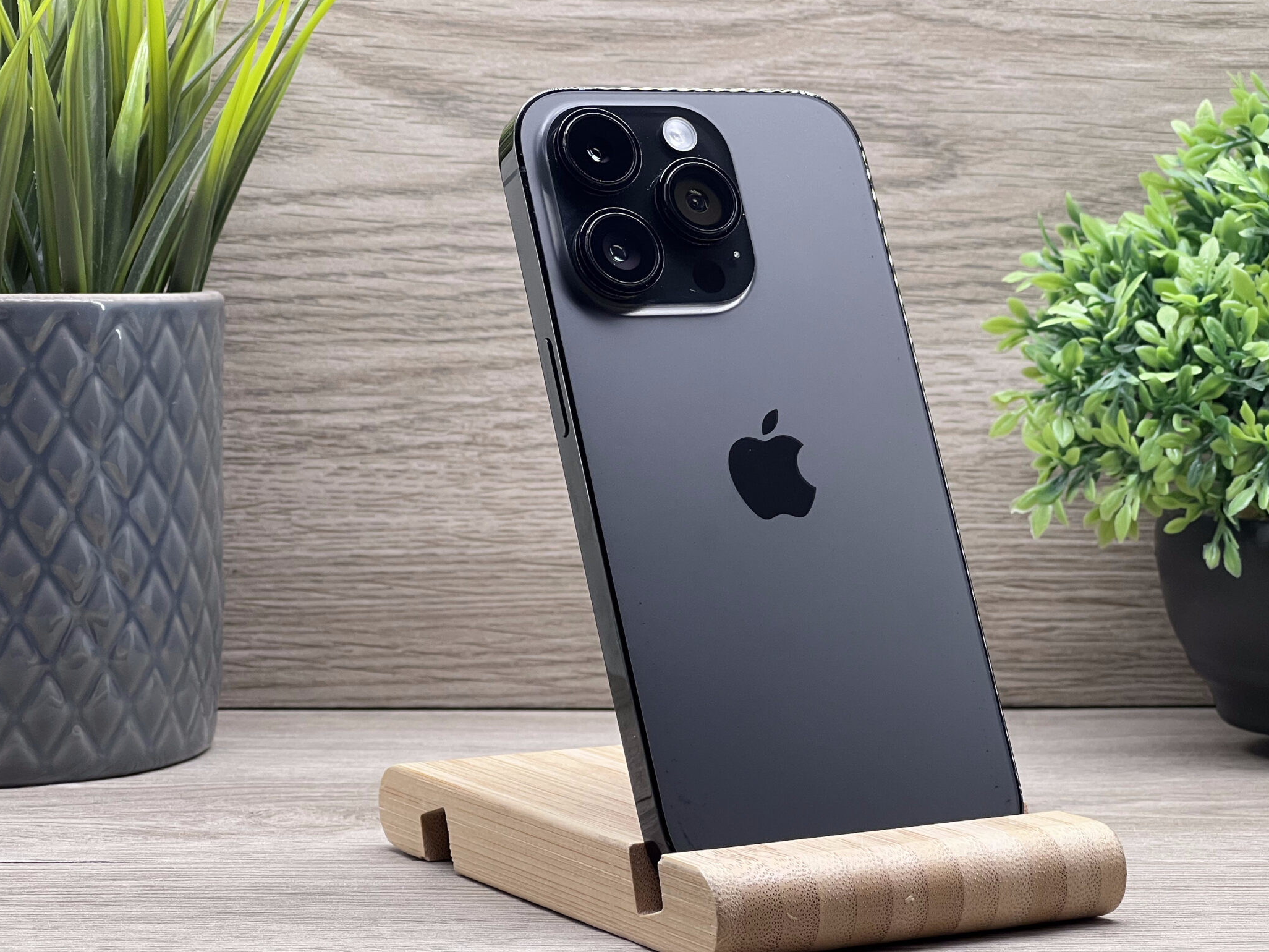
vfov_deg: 15.4
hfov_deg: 20.4
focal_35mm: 96
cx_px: 758
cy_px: 537
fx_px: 3520
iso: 100
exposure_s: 1/100
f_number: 2.8
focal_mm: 9
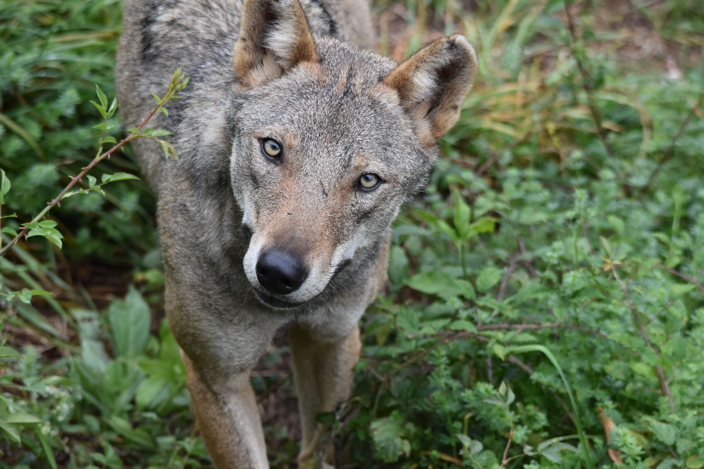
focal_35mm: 435
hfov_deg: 4.7
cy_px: 234
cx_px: 352
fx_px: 8506
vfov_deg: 3.2
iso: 1000
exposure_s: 1/500
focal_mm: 290
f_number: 6
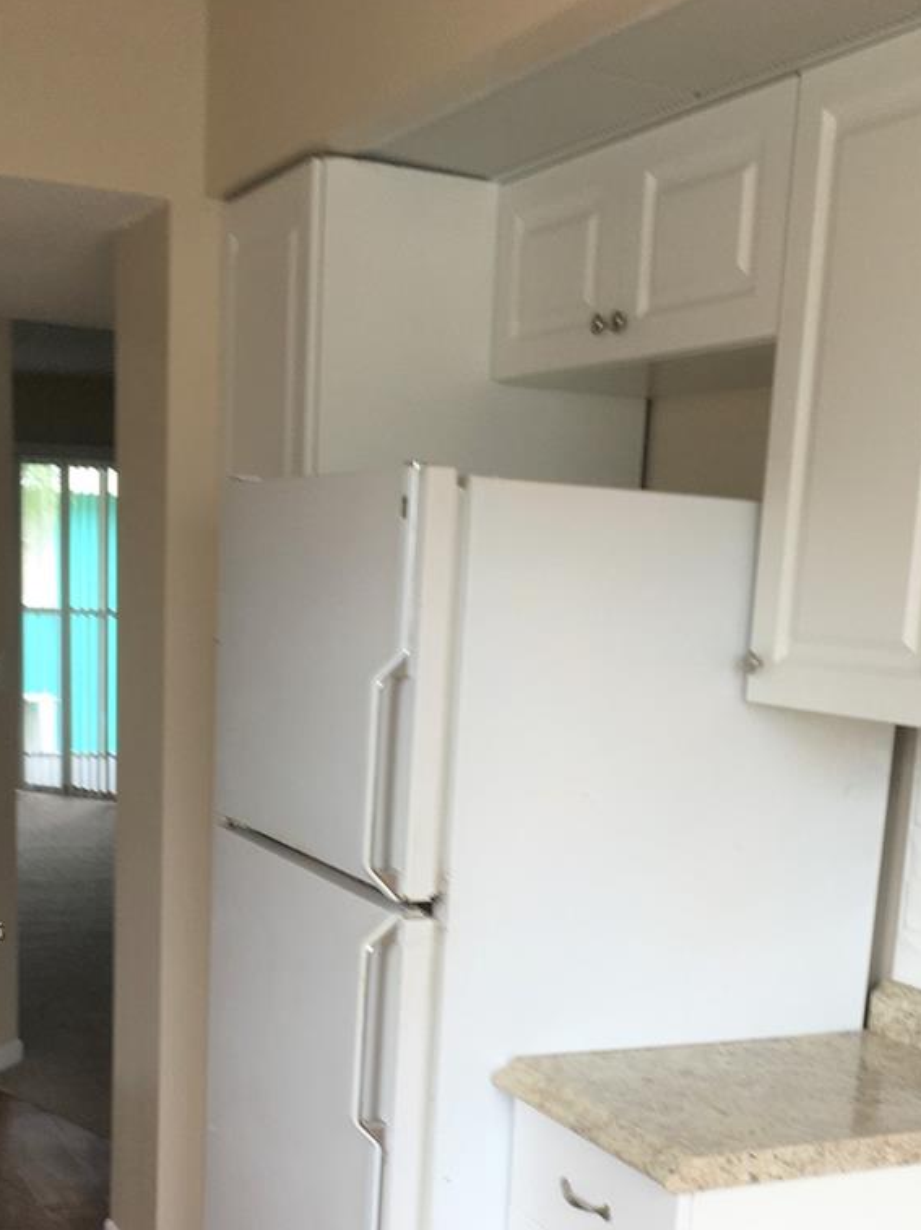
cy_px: 933
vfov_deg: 40.0
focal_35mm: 46
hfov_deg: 31.5
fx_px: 1633
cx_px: 437
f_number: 2.2
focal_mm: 4.15
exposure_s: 1/60
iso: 25
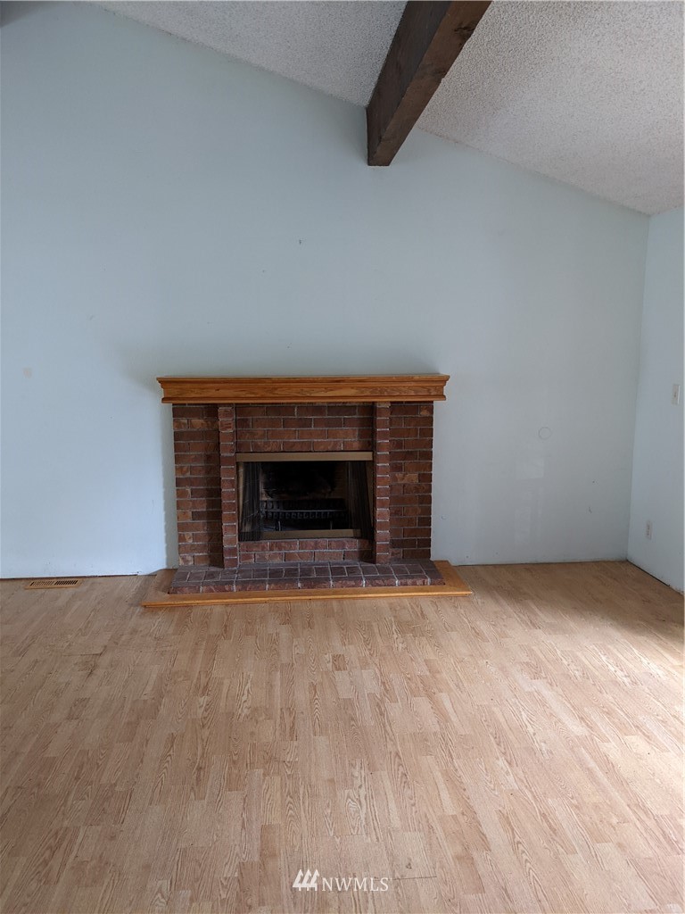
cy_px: 457
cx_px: 342
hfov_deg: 51.4
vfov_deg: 65.3
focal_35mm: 27
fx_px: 712
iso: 46
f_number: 1.73
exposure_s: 1/51
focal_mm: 4.38
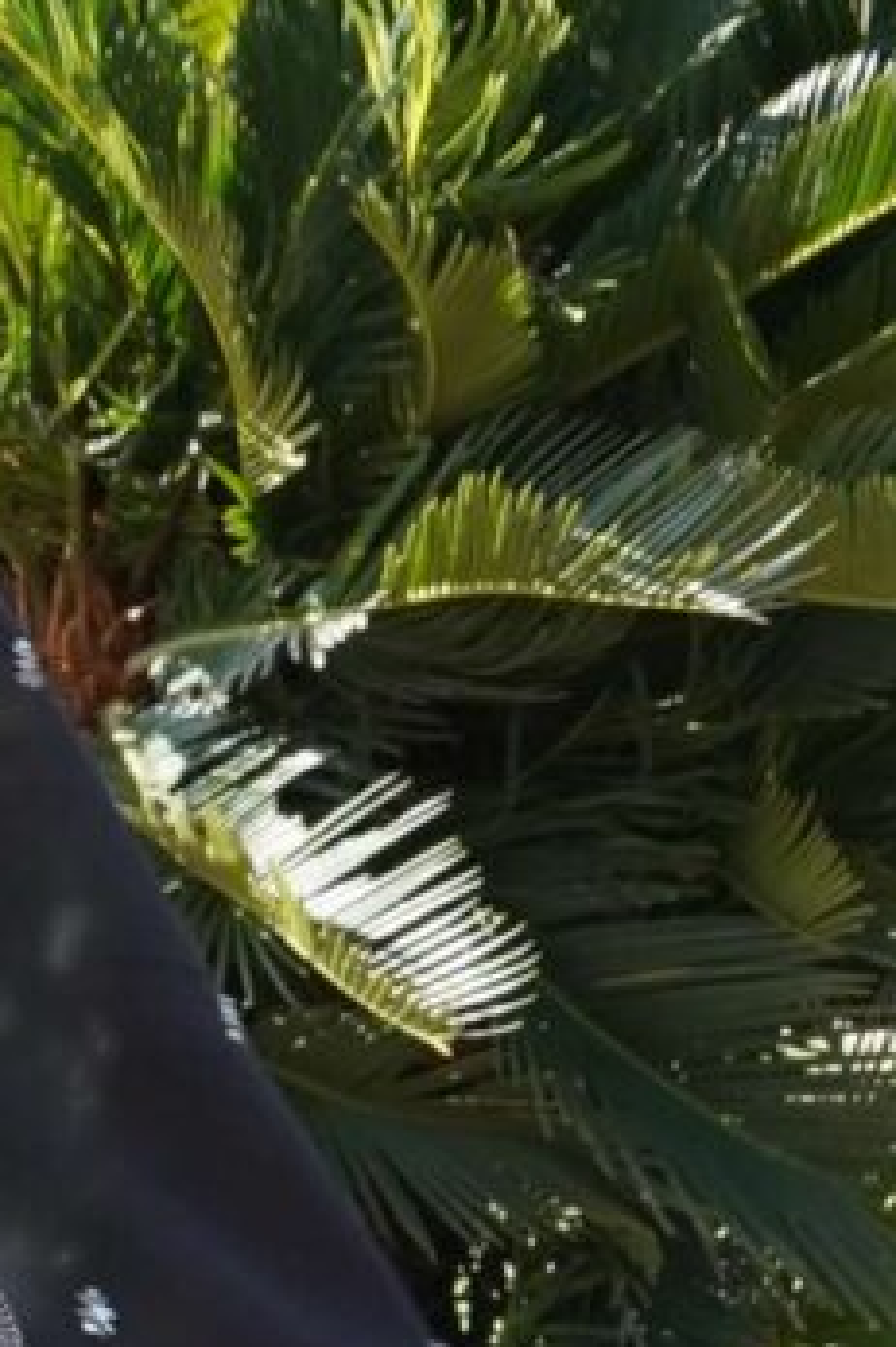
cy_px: -31
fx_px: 23430
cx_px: -1499
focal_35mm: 627
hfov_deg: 2.2
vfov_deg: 3.3
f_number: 9
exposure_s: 1/250
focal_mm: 85
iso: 1000
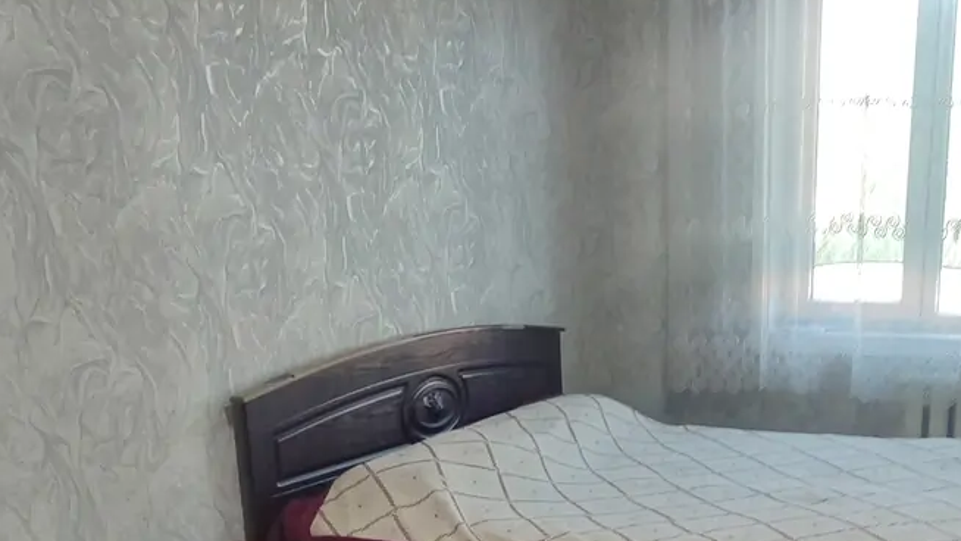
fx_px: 1274
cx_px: 602
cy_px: 604
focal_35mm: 50
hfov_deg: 41.0
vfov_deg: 22.5
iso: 191
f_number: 1.89
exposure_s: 1/33
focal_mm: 5.95
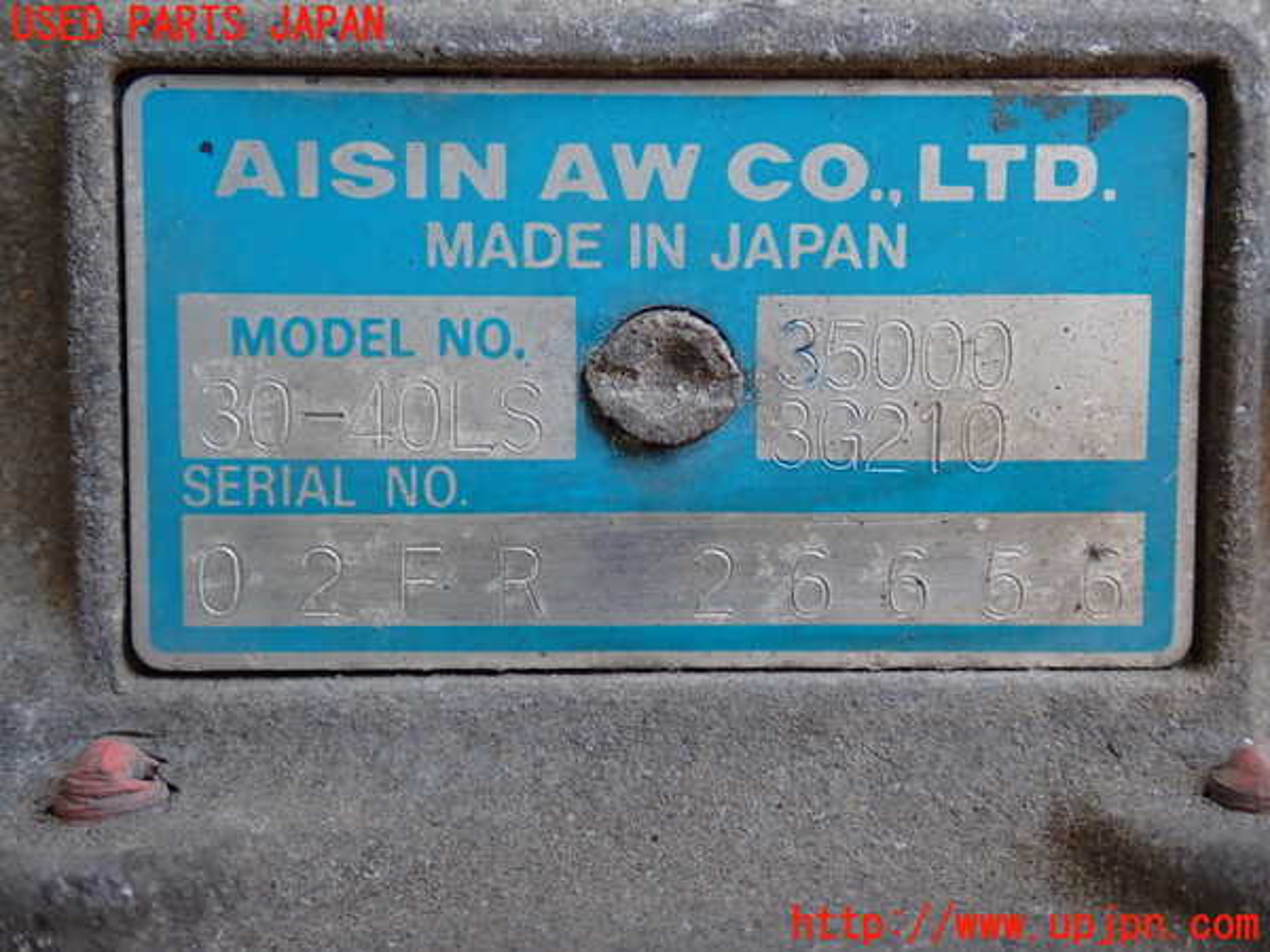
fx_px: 1724
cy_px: 476
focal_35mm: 47
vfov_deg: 30.9
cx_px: 635
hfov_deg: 40.4
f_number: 3.1
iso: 200
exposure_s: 1/100
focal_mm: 8.4
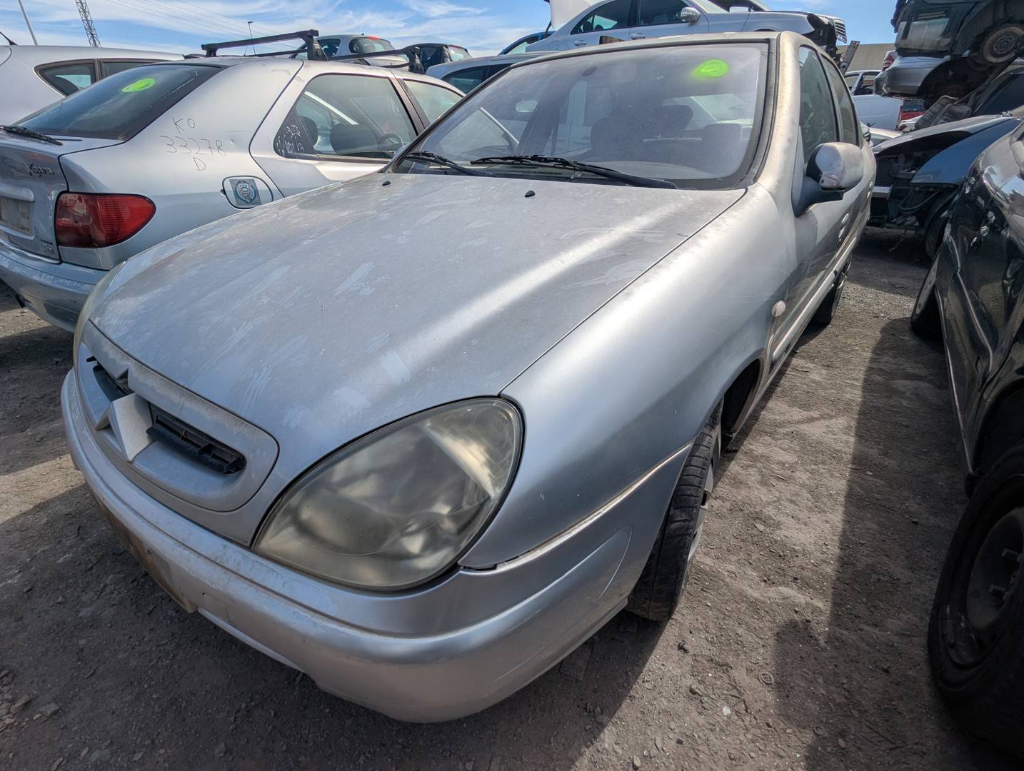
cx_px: 512
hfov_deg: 94.4
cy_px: 386
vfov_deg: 78.3
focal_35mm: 16
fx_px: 474
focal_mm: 2.35
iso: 47
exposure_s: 1/3448
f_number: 2.2
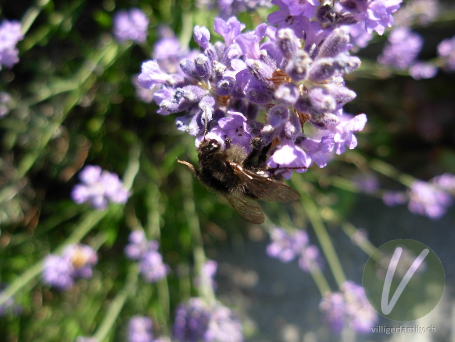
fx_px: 499
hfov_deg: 49.0
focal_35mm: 38
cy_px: 171
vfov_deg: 37.7
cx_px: 228
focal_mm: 6.3
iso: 79
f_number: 2.9
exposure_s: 1/342
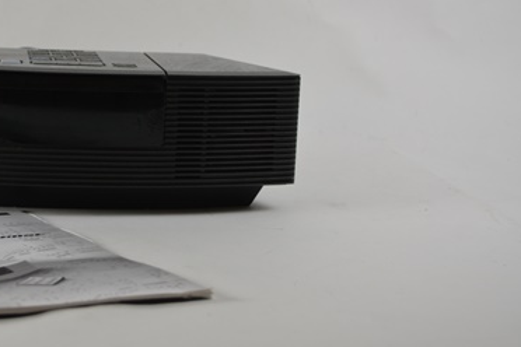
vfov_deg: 15.7
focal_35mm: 87
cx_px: 109
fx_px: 1259
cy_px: 120
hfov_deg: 23.1
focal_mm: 36
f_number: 5.6
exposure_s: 1/125
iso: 400
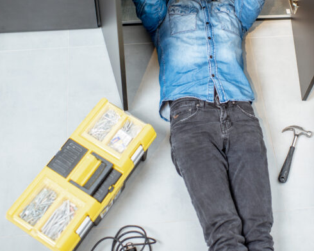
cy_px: 77
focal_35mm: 55
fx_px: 511
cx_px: 203
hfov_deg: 33.9
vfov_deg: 27.4
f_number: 2.2
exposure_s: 1/160
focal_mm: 35
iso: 320
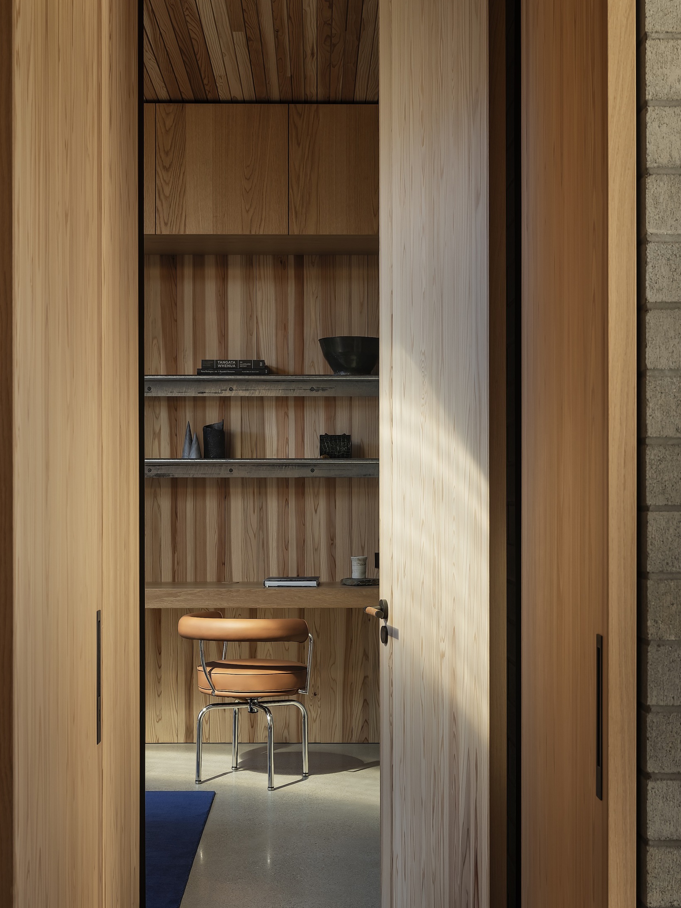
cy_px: 497
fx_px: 1443
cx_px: 336
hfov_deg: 26.6
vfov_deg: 34.9
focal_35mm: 55
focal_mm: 57.5
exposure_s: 1/3
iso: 100
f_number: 16
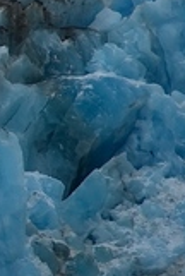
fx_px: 7306
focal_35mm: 952
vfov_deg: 2.2
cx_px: -541
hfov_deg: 1.4
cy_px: 50
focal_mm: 120
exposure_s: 1/250
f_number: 5.6
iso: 100
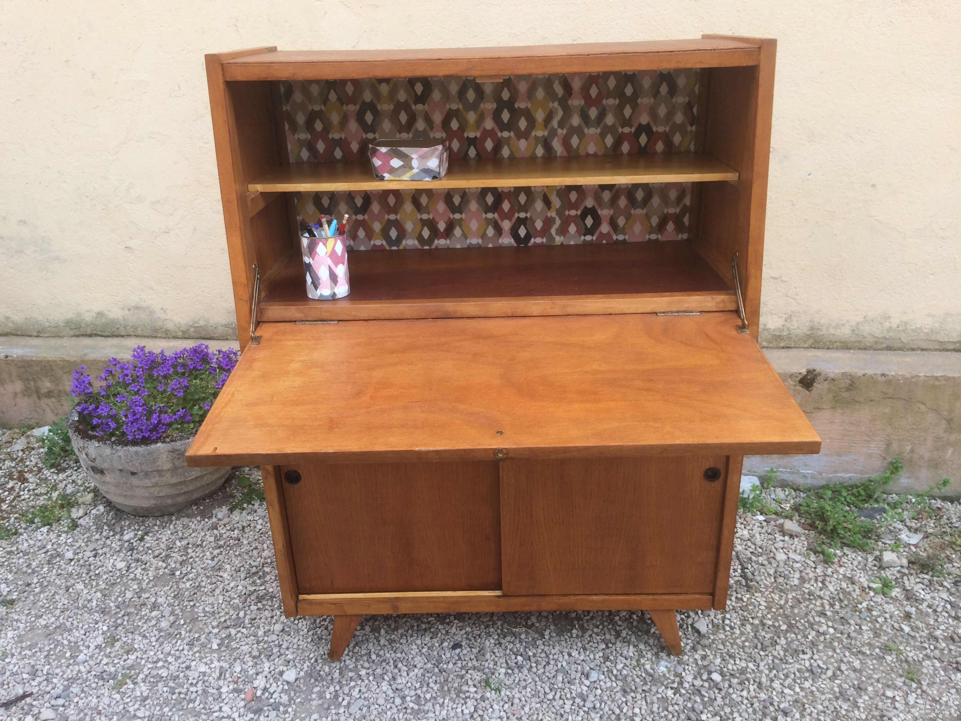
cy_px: 360
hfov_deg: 61.7
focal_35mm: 29
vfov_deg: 48.2
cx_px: 480
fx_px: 805
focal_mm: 4.15
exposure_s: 1/313
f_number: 2.2
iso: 32
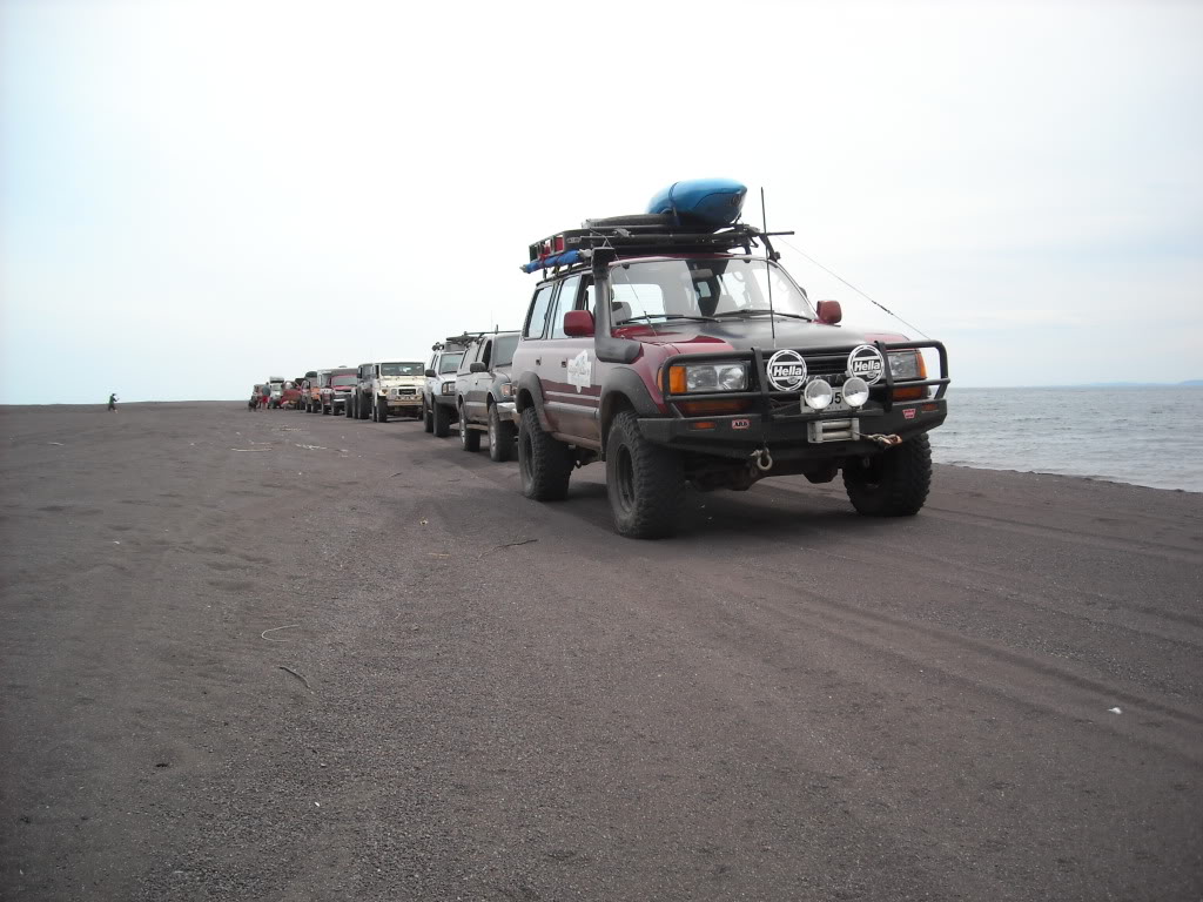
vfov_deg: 40.7
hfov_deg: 52.6
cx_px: 602
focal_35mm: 35
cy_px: 451
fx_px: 1216
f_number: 2.8
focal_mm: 5.7
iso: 64
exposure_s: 1/707
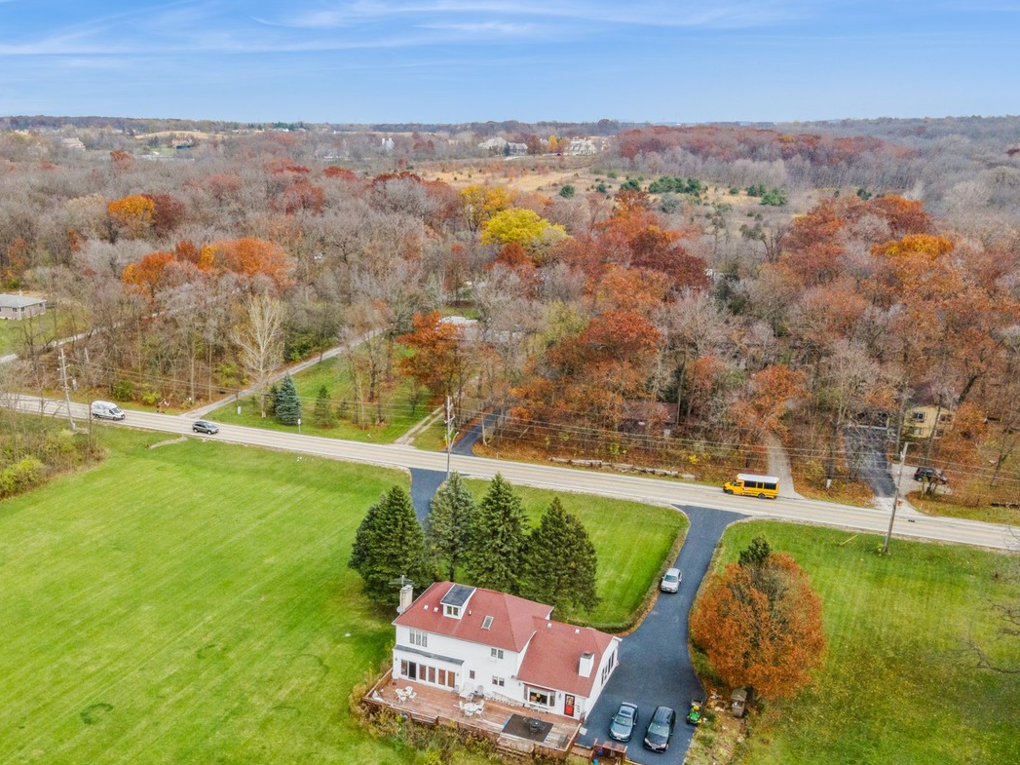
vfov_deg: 42.4
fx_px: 972
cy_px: 508
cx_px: 364
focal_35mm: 33
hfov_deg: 54.5
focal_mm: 4.5
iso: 400
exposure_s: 1/200
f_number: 2.8
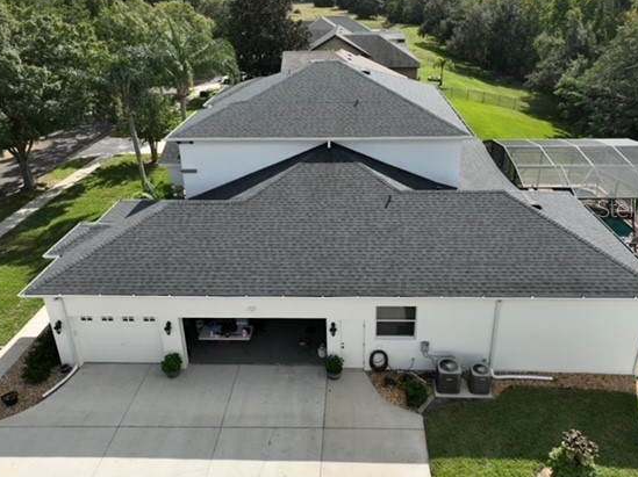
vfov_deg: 49.6
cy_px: 208
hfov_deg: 63.4
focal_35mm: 28
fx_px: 516
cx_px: 335
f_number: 2.8
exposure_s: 1/2500
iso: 200
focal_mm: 12.29
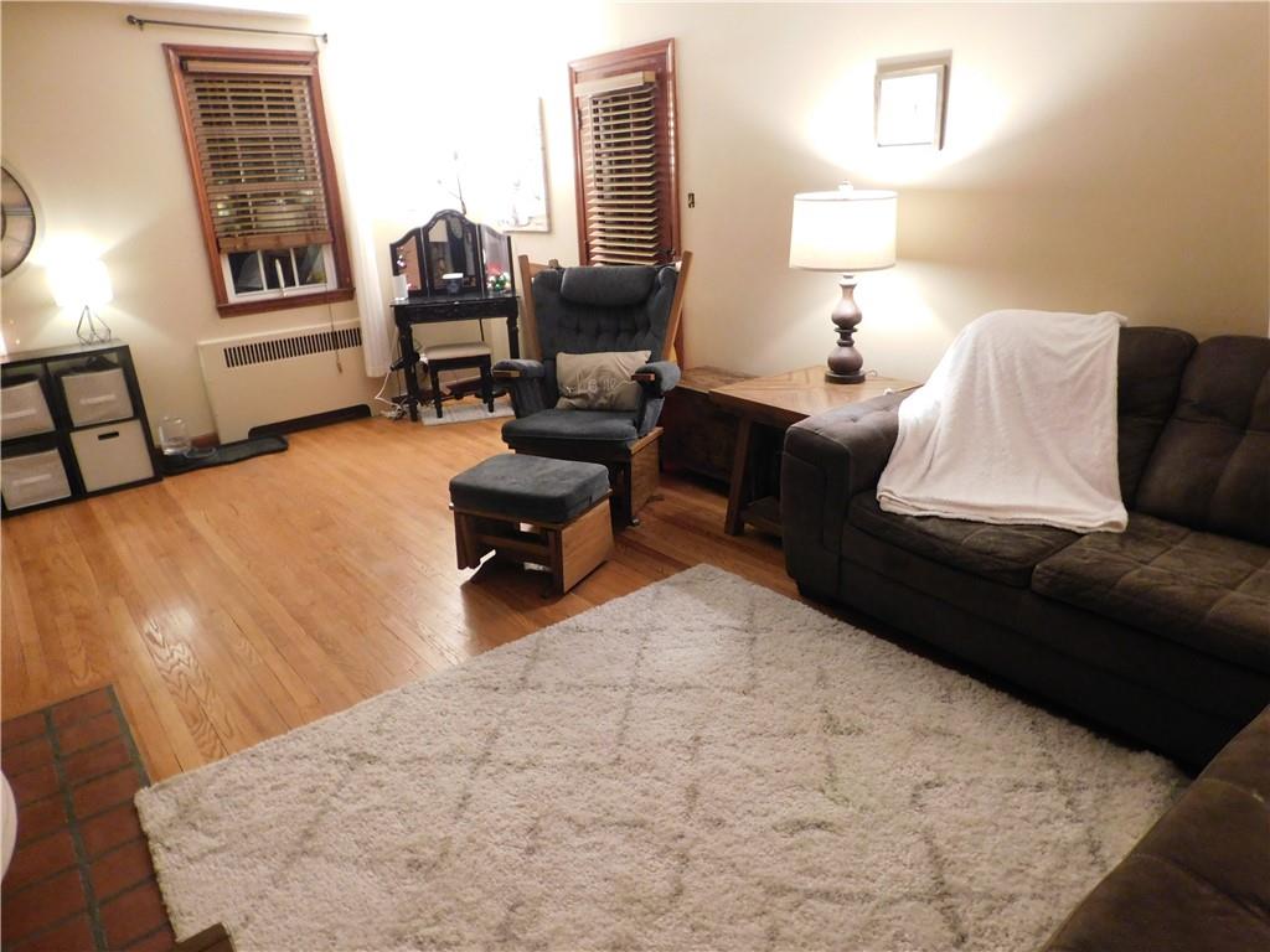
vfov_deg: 58.9
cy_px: 476
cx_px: 635
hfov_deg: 73.9
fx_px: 844
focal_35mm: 23
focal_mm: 4
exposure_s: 1/8
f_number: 3
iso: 400
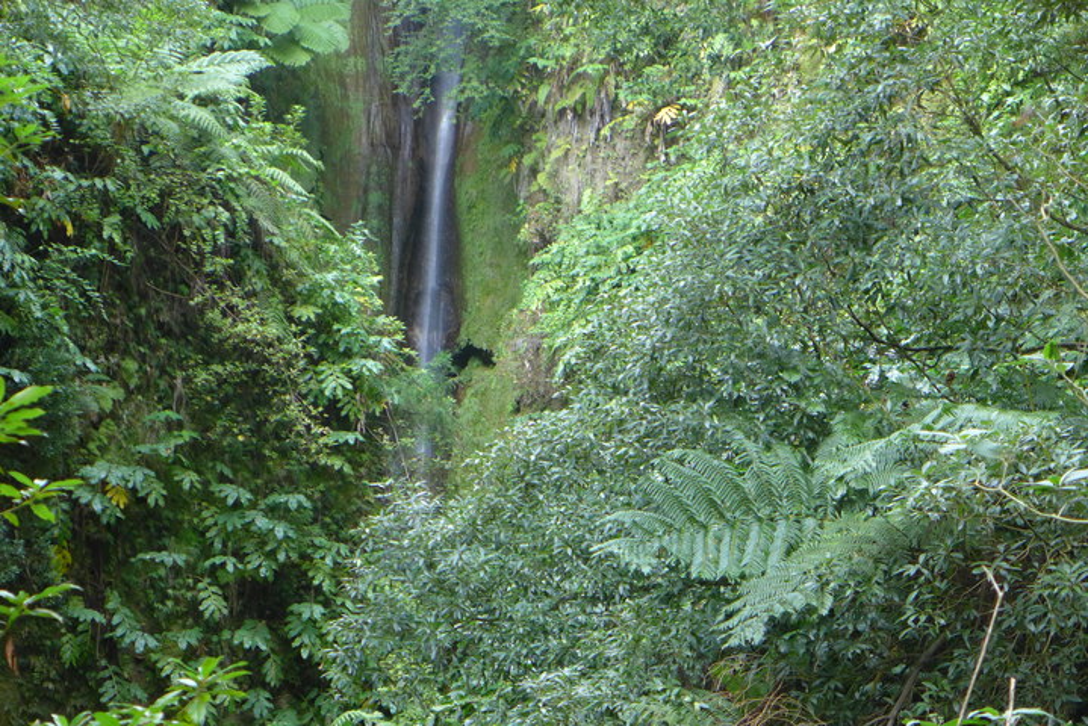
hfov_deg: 22.6
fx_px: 2721
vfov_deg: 15.2
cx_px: 544
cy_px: 363
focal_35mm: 90
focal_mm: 17.7
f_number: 2.3
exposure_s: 1/125
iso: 400
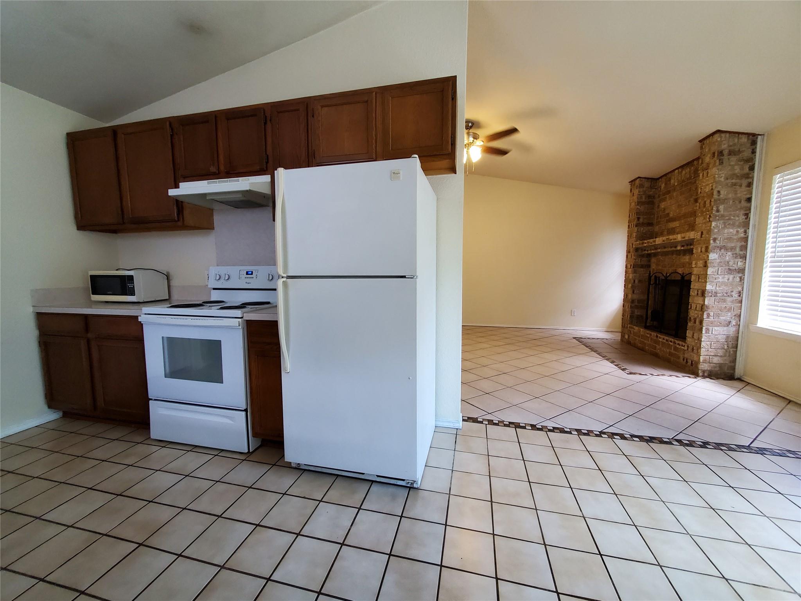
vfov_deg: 89.9
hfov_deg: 106.2
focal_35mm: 13
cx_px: 400
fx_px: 301
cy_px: 300
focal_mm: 1.8
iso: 320
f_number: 2.2
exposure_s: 1/60
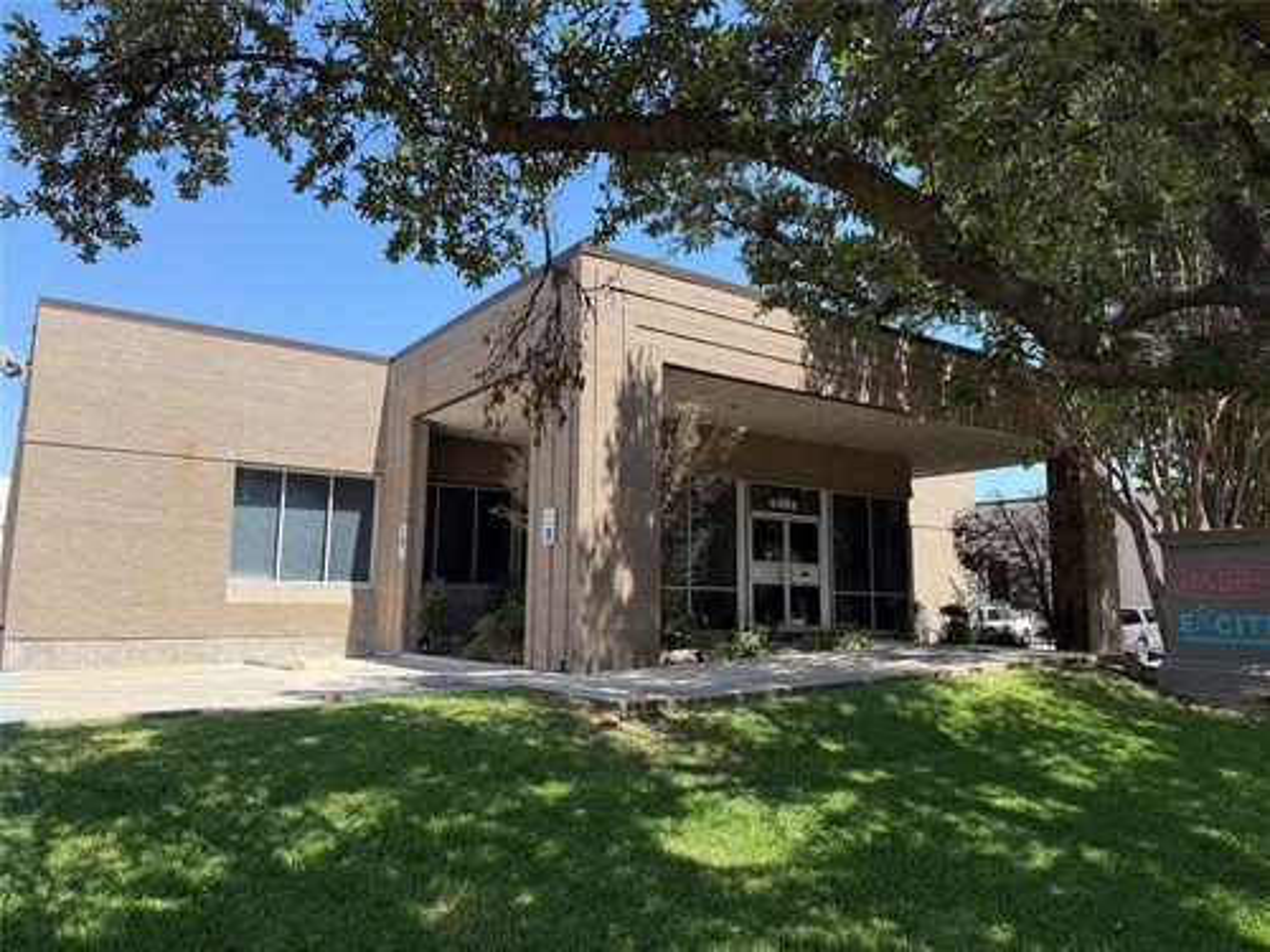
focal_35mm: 24
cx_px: 635
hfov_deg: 71.6
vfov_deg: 56.8
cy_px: 476
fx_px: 881
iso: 80
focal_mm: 6.76
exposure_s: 1/2110
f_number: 1.78
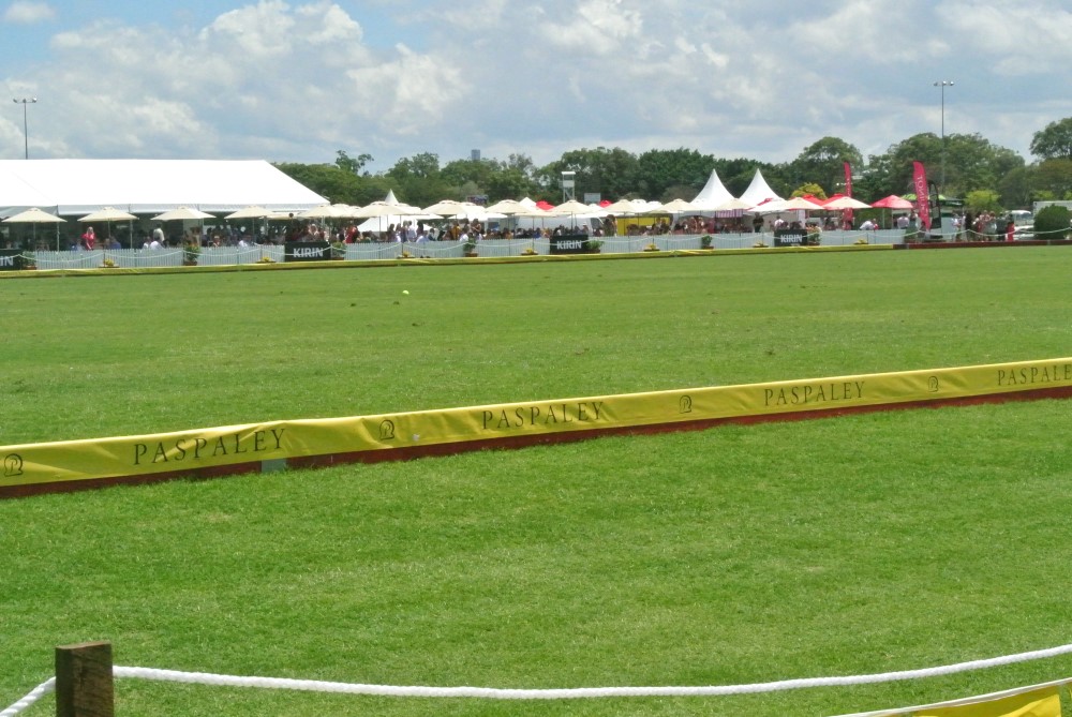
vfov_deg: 16.9
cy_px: 358
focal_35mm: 81
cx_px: 536
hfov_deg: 25.0
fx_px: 2414
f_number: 14
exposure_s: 1/3200
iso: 3200
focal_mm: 30
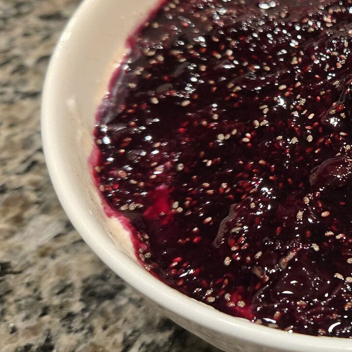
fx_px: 610
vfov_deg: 32.1
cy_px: 138
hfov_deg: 29.0
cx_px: 392
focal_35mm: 53
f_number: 1.8
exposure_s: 1/120
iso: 640
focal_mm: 5.4
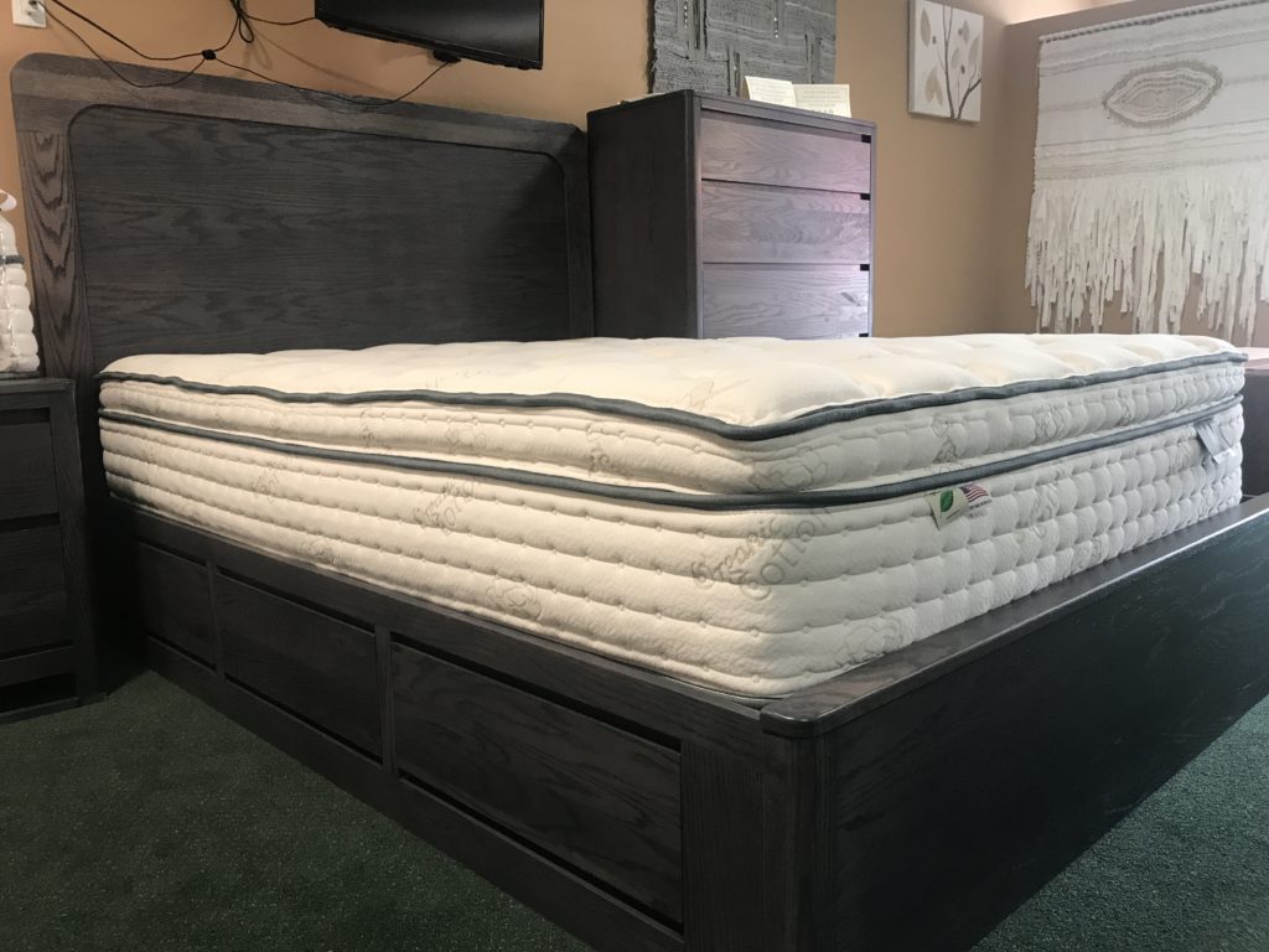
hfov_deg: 63.4
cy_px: 476
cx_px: 634
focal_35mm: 28
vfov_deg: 49.7
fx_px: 1026
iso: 40
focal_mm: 3.99
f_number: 1.8
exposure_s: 1/17
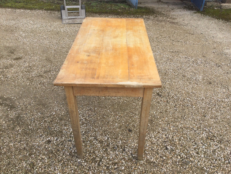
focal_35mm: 31
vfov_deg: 45.4
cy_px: 87
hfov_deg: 58.4
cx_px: 116
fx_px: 207
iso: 25
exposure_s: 1/479
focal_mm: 3.3
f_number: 2.4
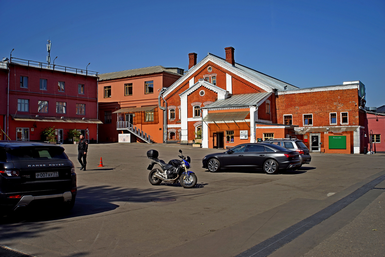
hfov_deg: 54.4
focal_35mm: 35
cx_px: 192
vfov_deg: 37.8
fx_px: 374
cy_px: 128
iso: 100
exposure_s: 1/160
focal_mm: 35
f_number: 11
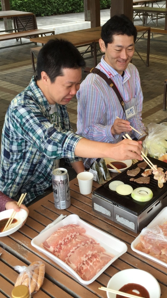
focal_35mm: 43
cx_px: 127
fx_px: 339
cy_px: 147
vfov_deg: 47.4
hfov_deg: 27.3
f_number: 2.2
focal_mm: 4.15
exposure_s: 1/275
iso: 32
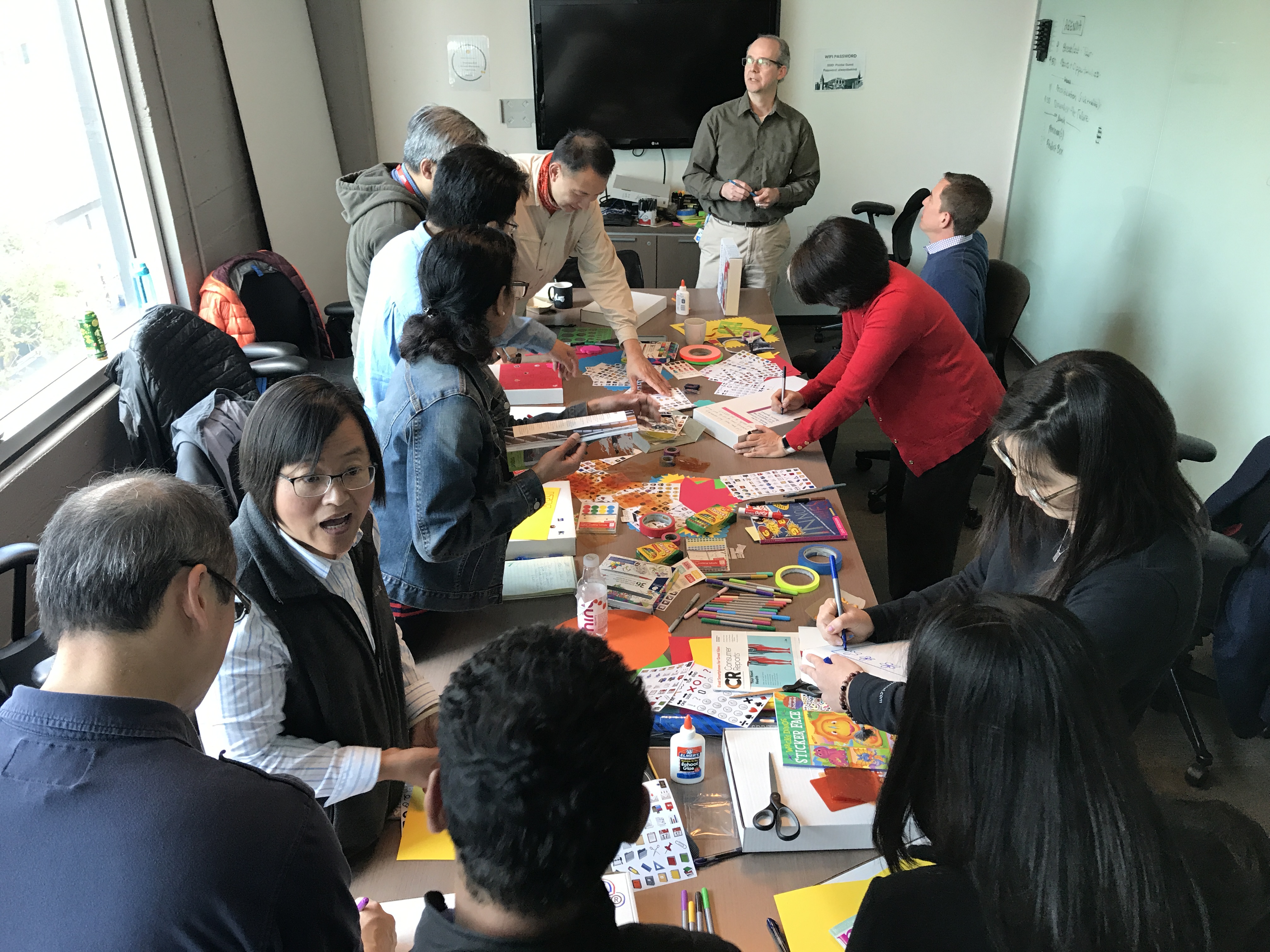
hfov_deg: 63.4
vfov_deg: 49.7
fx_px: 1027
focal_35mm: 28
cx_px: 635
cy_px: 476
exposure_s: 1/30
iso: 32
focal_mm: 3.99
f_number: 1.8
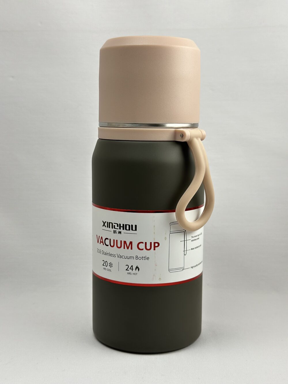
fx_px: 532
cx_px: 144
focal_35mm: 48
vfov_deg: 39.7
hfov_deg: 30.3
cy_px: 192
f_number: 1.78
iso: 80
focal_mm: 6.86
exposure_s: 1/590
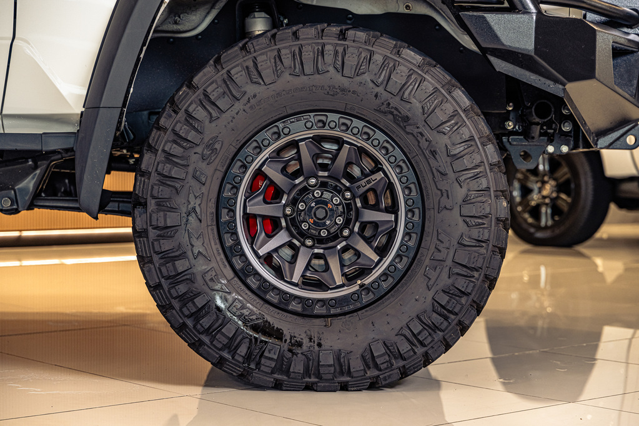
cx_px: 320
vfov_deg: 18.2
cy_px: 213
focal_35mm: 75
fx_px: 1331
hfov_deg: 27.0
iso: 640
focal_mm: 75
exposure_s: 1/125
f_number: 4.5
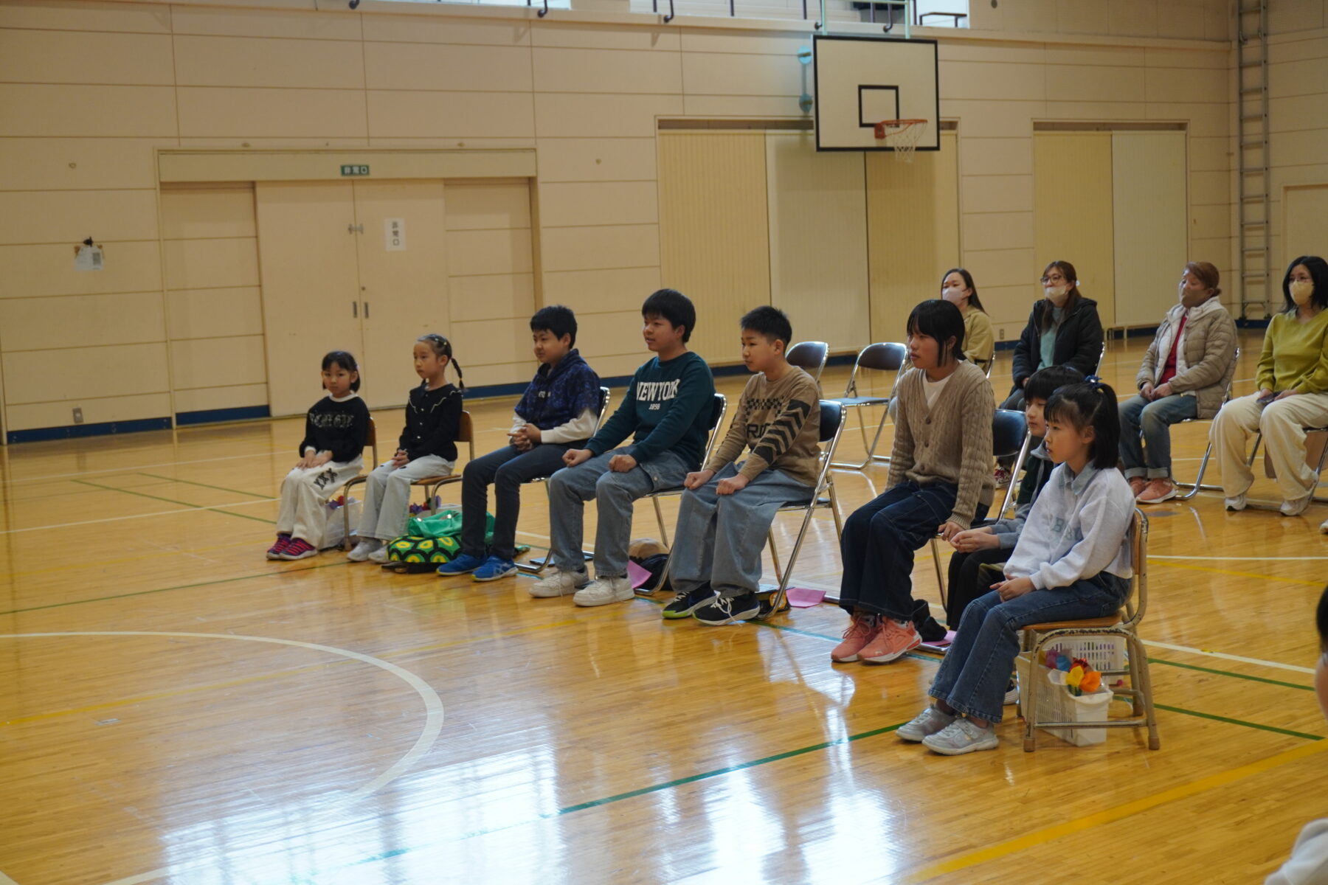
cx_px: 664
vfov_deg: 26.5
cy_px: 442
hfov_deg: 38.9
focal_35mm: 51
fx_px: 1881
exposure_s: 1/60
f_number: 5
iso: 640
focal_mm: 34
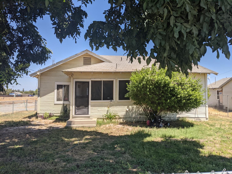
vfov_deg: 51.3
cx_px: 116
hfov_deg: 65.3
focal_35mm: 27
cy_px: 87
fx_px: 181
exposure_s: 1/2611
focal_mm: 4.38
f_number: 1.73
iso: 58
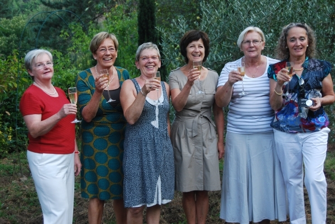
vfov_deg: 21.6
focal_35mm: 63
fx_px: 587
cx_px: 168
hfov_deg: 31.8
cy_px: 112
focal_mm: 42
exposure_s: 1/60
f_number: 5.3
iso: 200
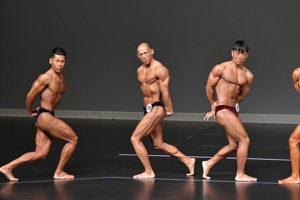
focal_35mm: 315
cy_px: 100
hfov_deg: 6.5
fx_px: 2624
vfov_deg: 4.4
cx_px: 150
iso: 5000
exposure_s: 1/400
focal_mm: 210
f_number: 5.6
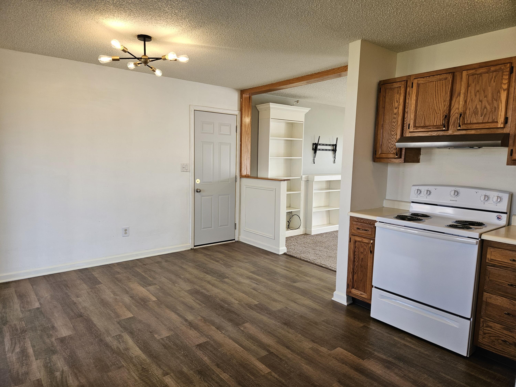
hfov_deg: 73.9
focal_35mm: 23
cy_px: 194
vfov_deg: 58.9
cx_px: 258
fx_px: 343
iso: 80
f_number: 1.8
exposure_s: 1/120
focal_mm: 5.4
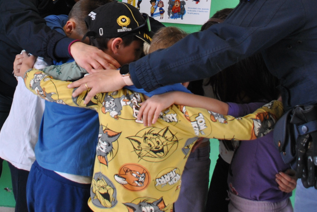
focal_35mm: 43
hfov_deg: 45.2
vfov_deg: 30.7
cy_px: 51
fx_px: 379
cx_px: 187
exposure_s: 1/60
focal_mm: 18
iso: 200
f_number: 3.5
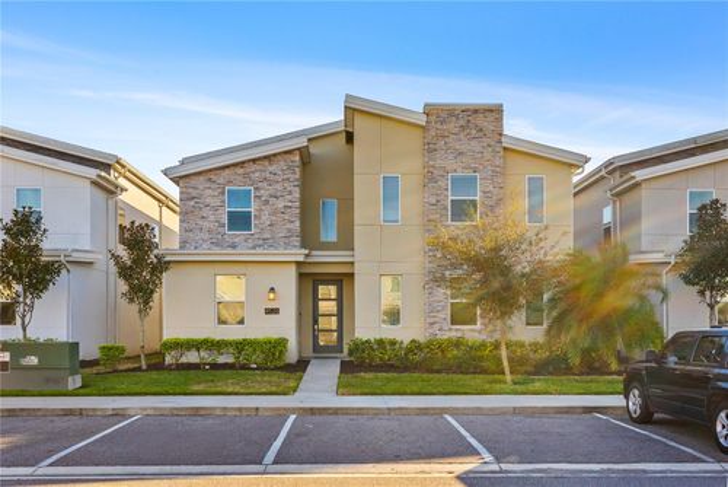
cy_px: 244
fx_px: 688
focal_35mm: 34
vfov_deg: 38.9
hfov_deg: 55.8
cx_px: 364
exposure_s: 1/800
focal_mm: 34
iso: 1000
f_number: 6.3
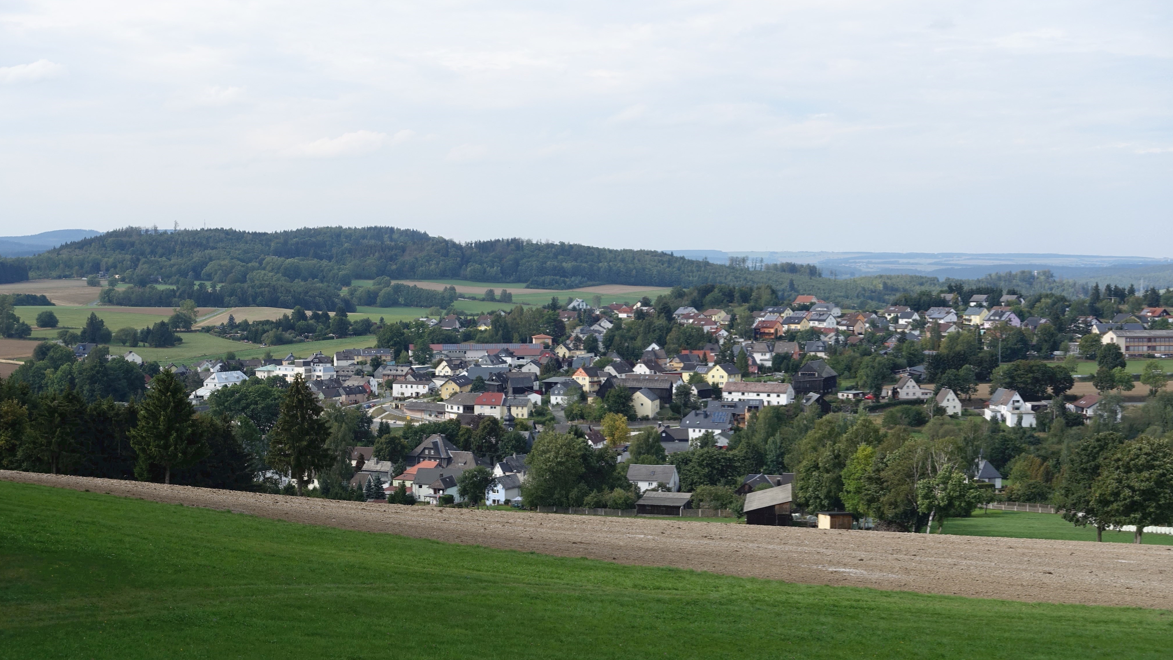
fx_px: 1711
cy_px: 373
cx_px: 589
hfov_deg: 37.8
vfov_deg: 21.8
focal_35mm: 55
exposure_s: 1/320
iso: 125
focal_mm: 18.89
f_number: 5.6
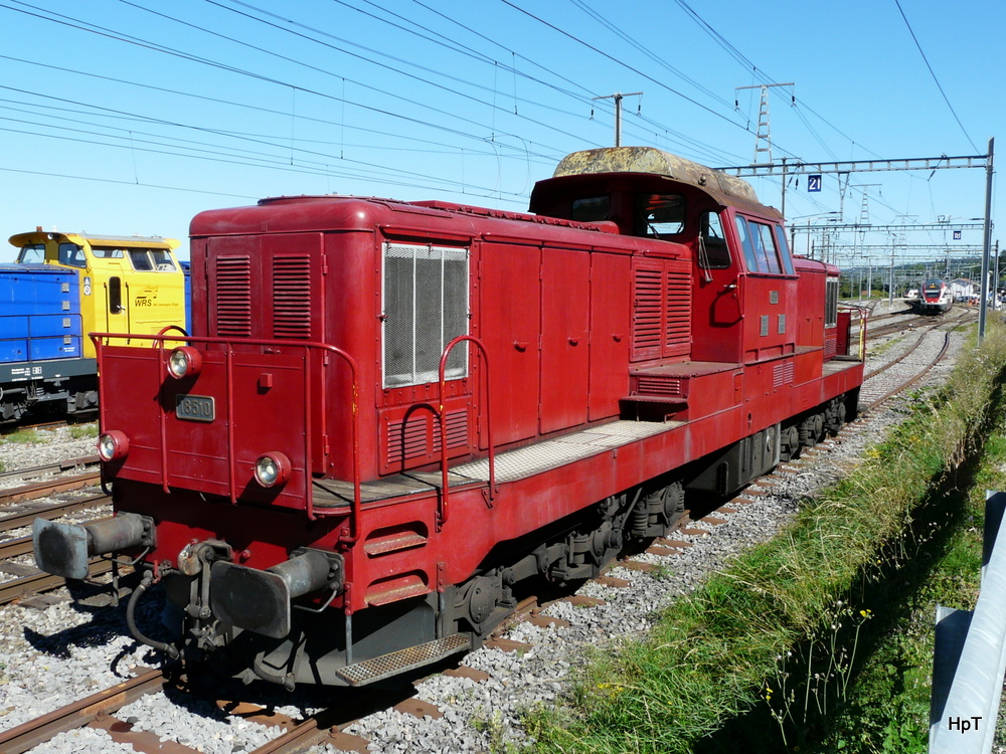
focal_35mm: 31
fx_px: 901
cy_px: 377
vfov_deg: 45.4
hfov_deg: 58.4
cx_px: 503
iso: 100
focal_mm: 5
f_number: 5.6
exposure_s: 1/320
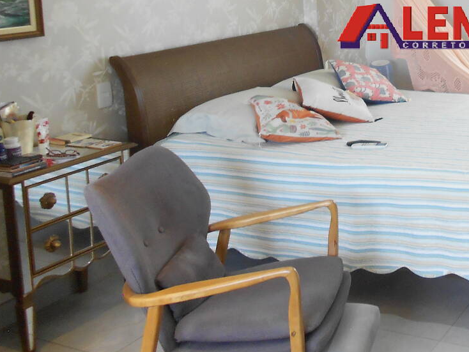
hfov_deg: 34.6
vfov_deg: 27.4
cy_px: 27
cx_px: 452
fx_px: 691
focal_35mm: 51
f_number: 3.2
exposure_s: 1/30
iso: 200
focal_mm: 4.6
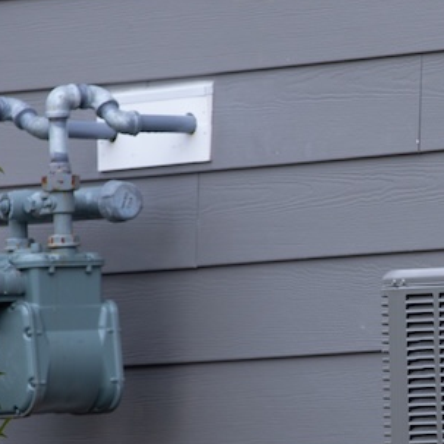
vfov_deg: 2.6
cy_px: 385
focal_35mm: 674
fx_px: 9781
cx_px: 614
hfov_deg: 2.6
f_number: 6.3
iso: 400
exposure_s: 1/100
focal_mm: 200
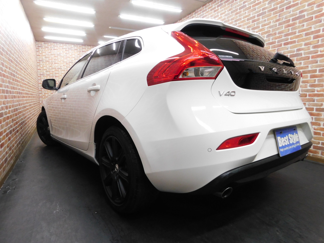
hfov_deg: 73.9
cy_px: 122
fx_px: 215
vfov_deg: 58.9
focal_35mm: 23
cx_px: 162
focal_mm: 4
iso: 320
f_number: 3
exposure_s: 1/30
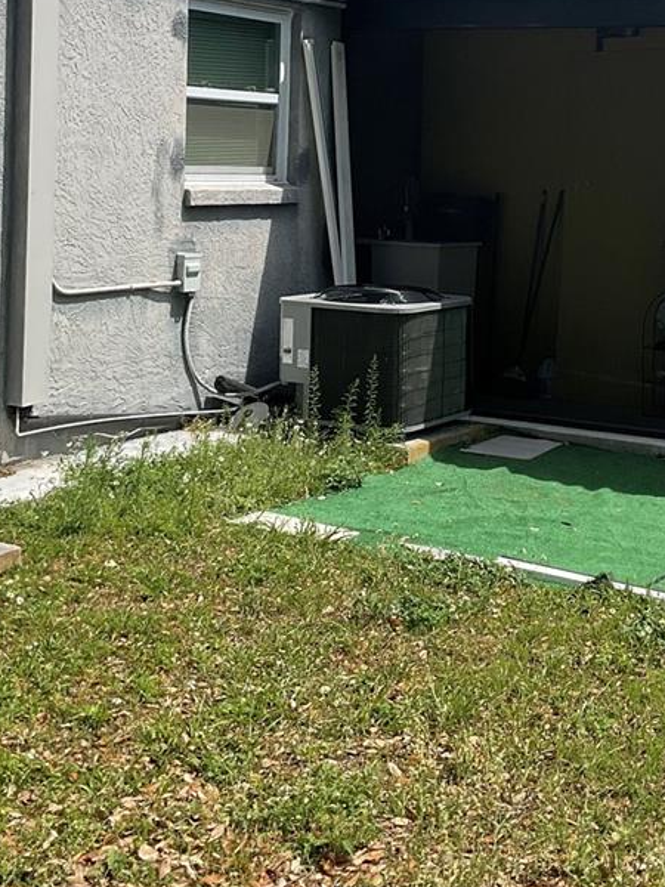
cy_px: 204
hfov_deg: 24.9
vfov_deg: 32.5
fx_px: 1486
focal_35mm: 58
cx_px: 507
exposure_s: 1/2320
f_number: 1.8
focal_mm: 3
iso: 16
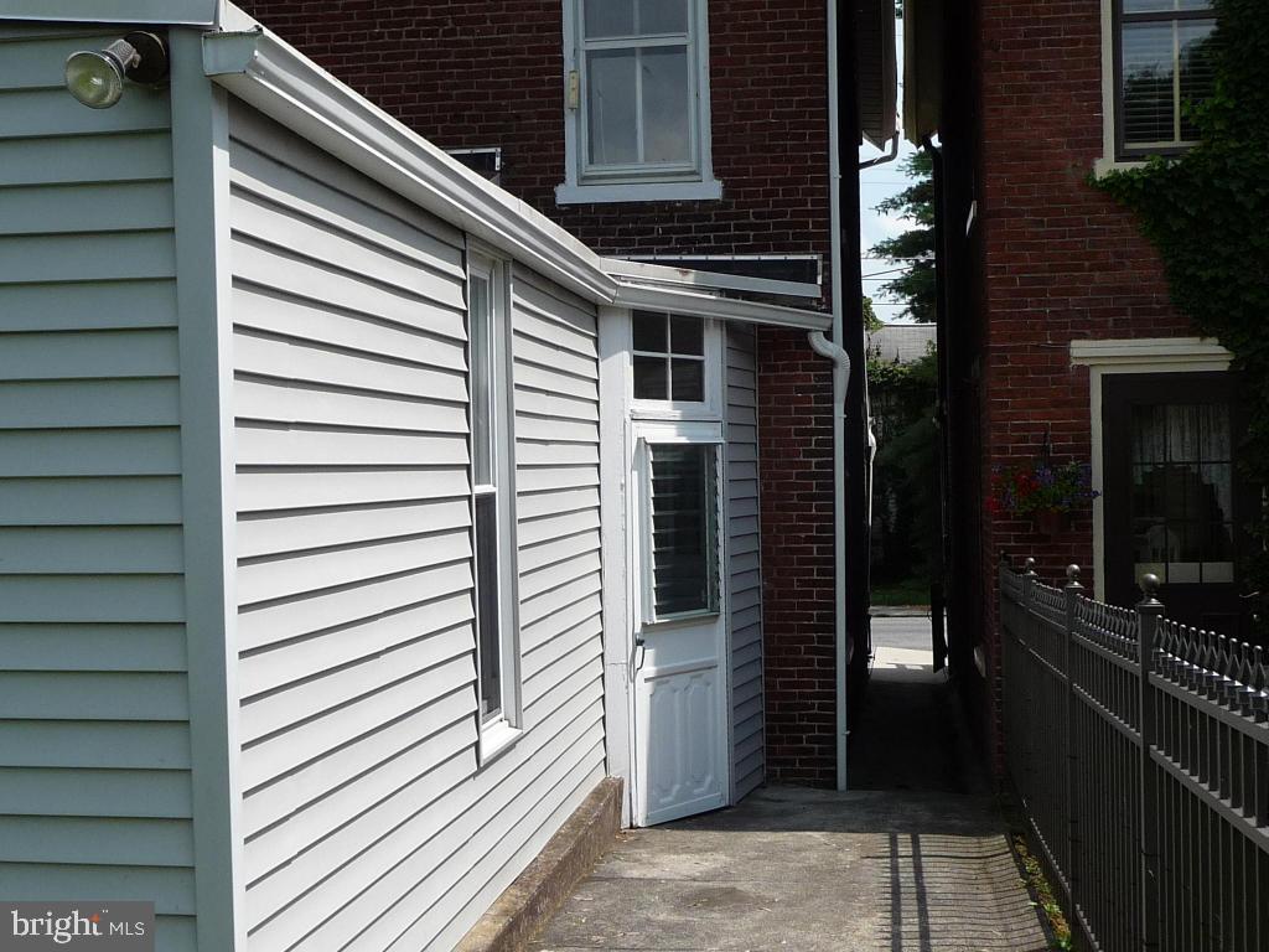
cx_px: 634
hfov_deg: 39.7
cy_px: 476
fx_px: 1760
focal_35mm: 48
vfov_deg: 30.3
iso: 100
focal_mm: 5
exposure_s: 1/1000
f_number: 3.4
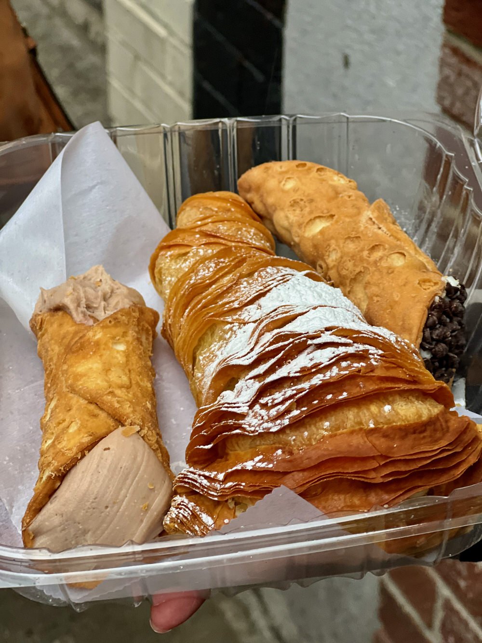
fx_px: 1429
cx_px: 241
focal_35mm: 77
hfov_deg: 19.1
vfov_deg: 25.3
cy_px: 322
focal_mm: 9
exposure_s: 1/121
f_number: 2.8
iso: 200
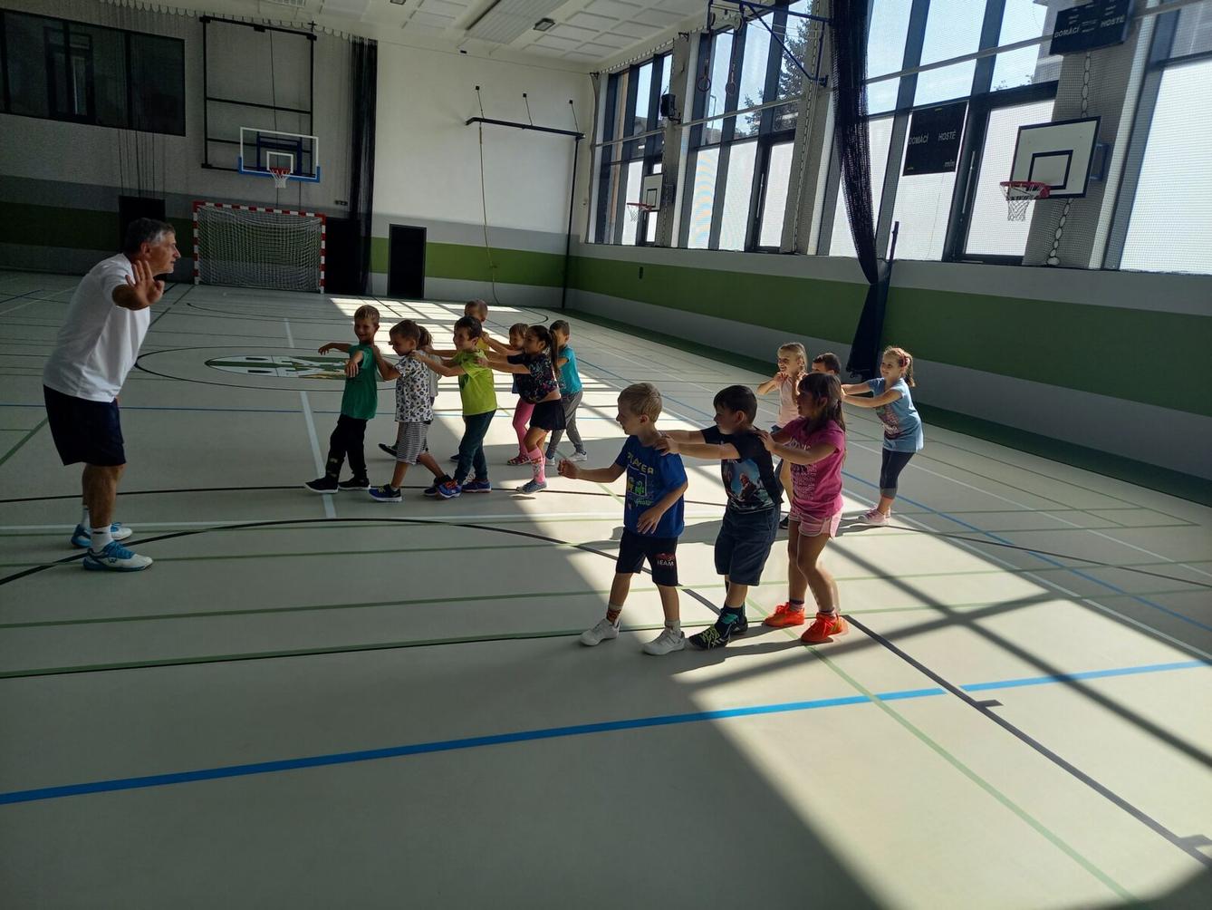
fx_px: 875
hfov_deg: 69.4
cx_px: 606
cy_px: 455
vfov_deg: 54.9
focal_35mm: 25
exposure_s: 1/300
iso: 50
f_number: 1.8
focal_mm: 4.65
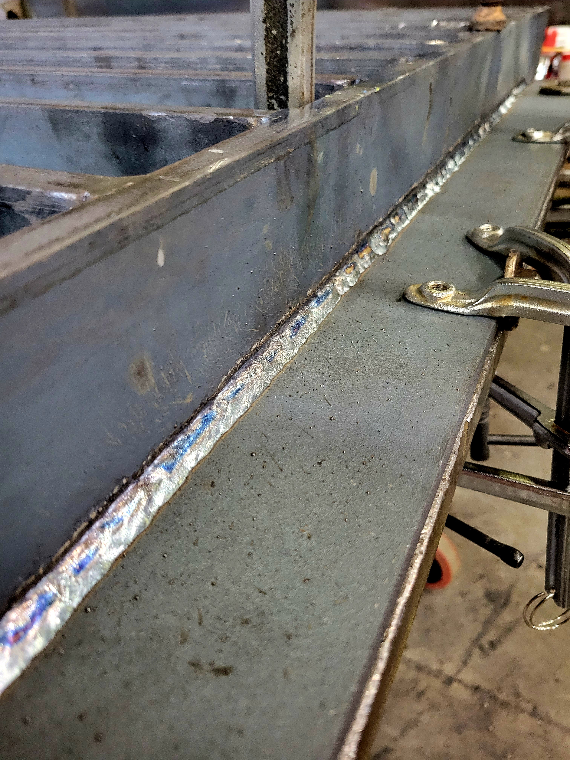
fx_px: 571
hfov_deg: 53.1
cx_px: 285
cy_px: 380
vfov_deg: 67.3
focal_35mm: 26
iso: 640
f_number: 1.8
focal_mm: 5.4
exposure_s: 1/39.1
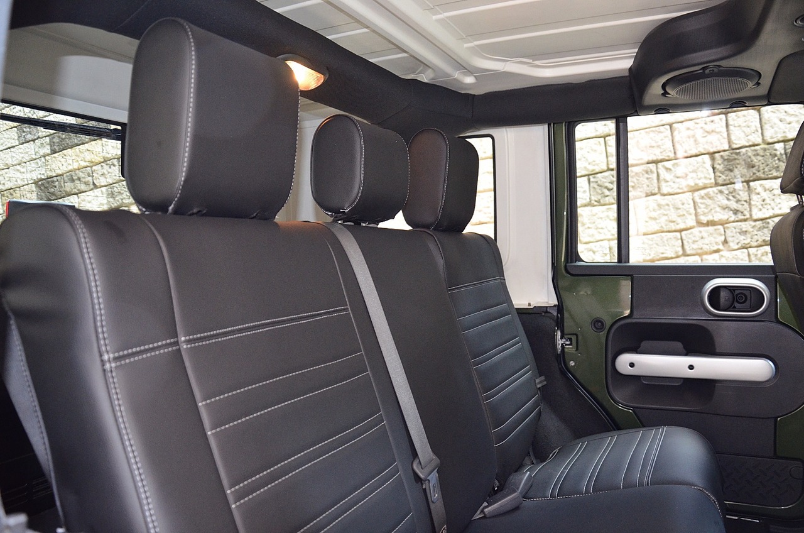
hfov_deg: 67.5
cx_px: 402
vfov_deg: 47.7
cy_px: 266
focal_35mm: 27
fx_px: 602
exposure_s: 1/60
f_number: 3.5
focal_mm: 18
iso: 1250
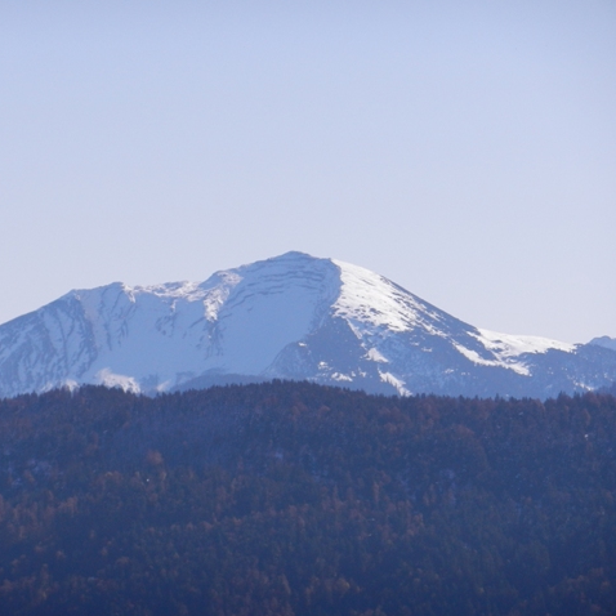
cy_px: 308
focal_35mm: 257
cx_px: 223
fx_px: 5174
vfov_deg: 6.8
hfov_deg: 6.8
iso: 160
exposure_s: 1/1250
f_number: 5.3
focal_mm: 39.1
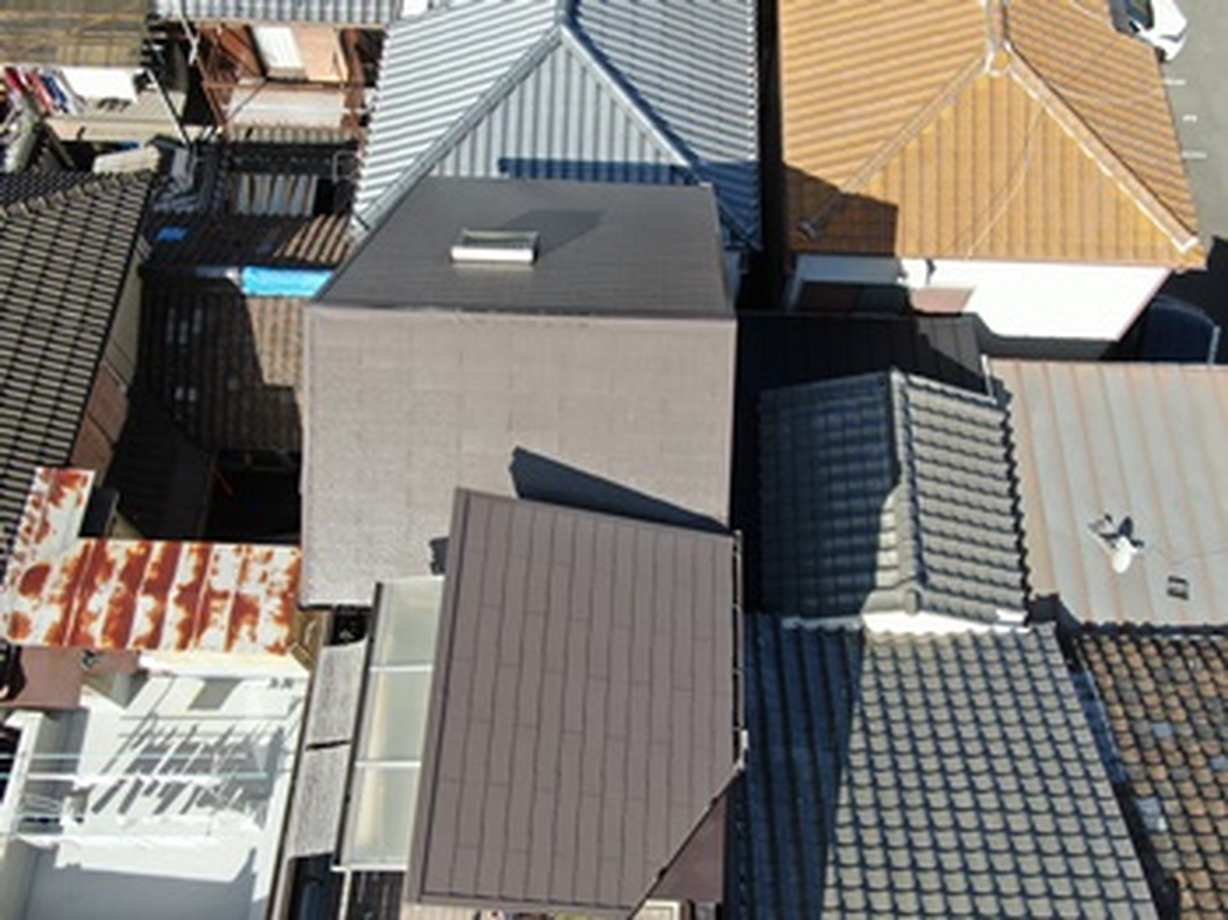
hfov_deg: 58.4
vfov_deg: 45.4
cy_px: 460
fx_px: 1099
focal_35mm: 31
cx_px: 614
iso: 100
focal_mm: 5.33
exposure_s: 1/800
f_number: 3.1
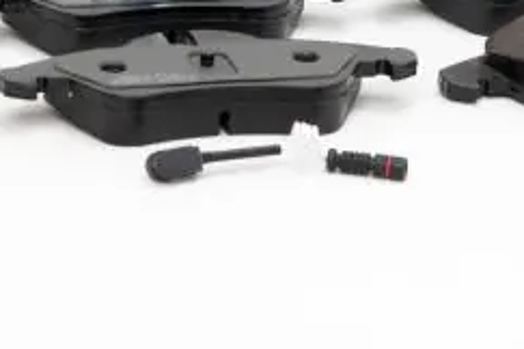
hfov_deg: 9.3
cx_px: 364
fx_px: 3231
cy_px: -73
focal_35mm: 222
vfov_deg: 6.2
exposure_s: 1/200
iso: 100
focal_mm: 60
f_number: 11
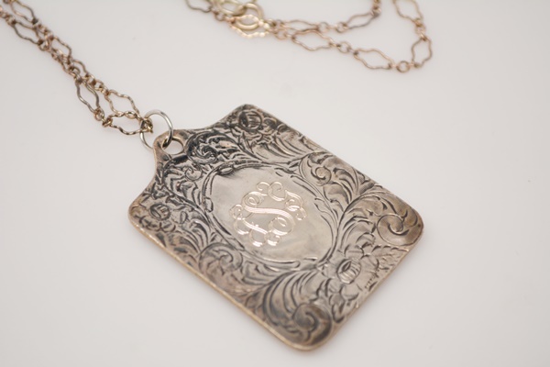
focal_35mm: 82
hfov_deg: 24.6
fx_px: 1260
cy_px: 184
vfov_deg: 16.6
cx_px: 275
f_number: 5.6
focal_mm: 55
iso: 400
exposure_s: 1/60
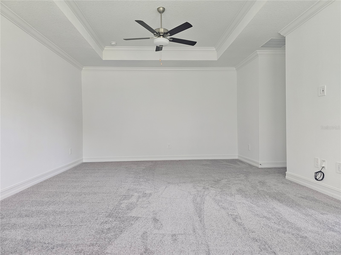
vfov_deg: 58.9
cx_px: 170
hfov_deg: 73.9
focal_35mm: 23
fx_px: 227
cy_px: 128
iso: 400
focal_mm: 6.3
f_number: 1.7
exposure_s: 1/120
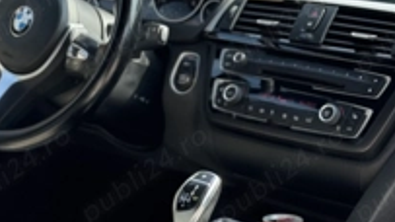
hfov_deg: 20.8
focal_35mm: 103
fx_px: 1078
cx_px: 212
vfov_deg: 11.7
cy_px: 58
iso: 64
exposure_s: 1/822
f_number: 1.78
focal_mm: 6.76
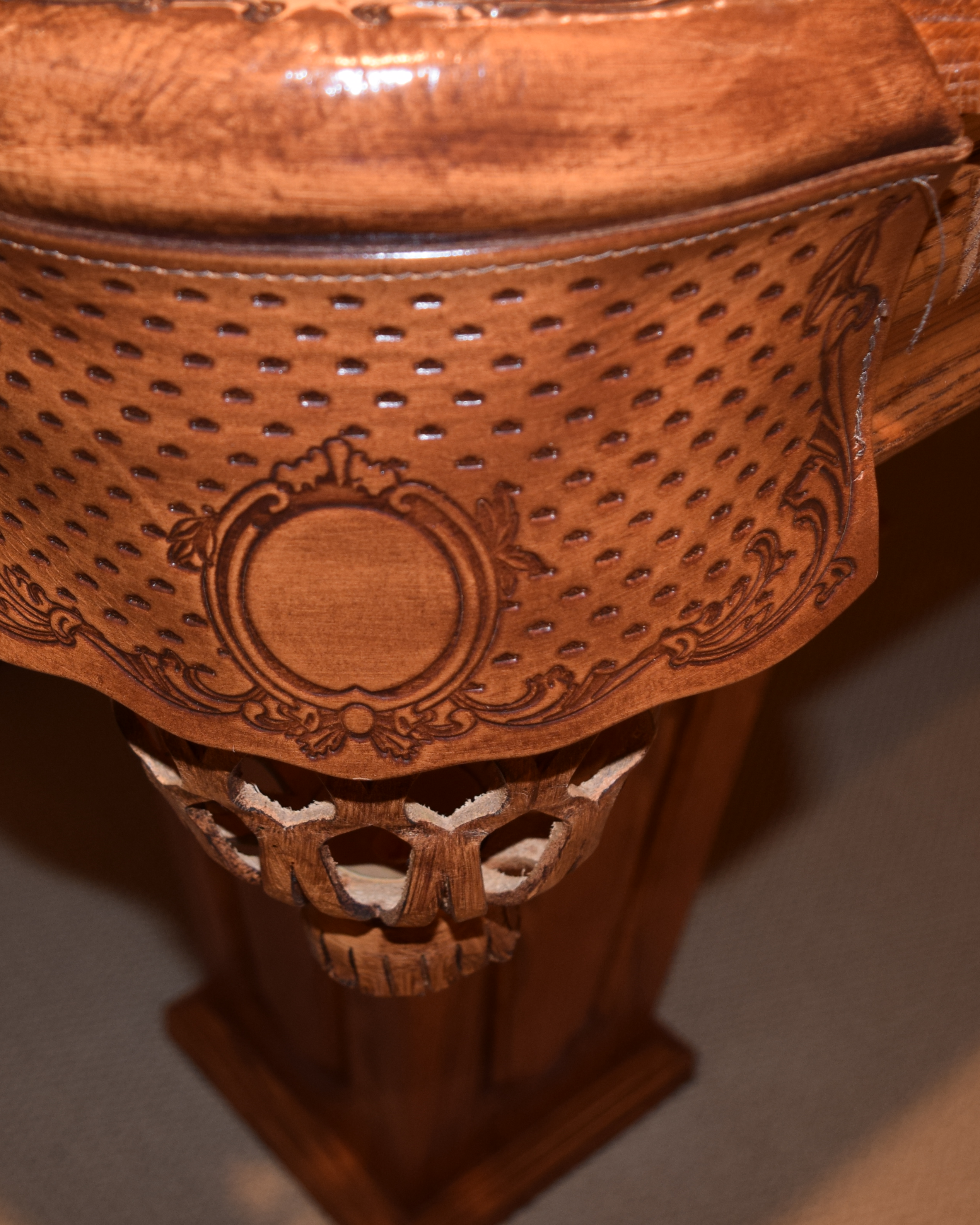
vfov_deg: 38.6
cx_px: 352
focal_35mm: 48
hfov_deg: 31.3
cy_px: 466
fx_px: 1740
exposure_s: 1/60
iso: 400
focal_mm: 18
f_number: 3.5
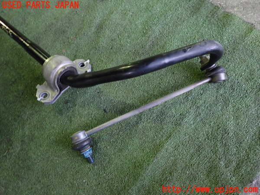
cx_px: 130
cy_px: 98
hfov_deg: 69.4
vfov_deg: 54.9
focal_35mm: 25
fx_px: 188
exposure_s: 1/25
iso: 800
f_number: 2
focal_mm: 4.5
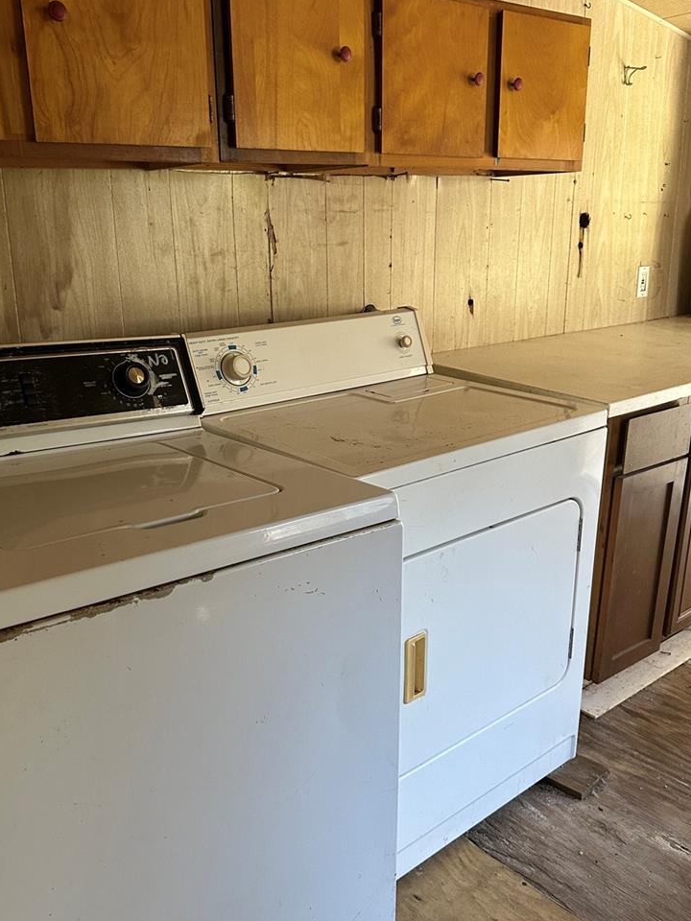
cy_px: 449
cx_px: 327
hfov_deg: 46.8
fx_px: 798
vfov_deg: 60.0
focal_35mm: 30
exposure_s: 1/60
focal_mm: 6.86
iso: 320
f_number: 1.78
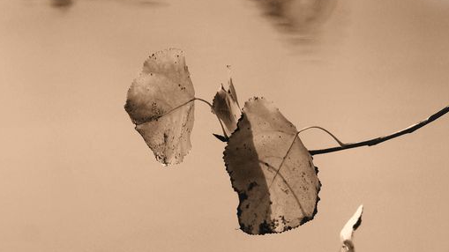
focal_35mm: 649
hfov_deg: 3.3
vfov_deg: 1.9
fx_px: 7725
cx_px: 163
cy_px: 410
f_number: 8
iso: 400
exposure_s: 1/1000
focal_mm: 200
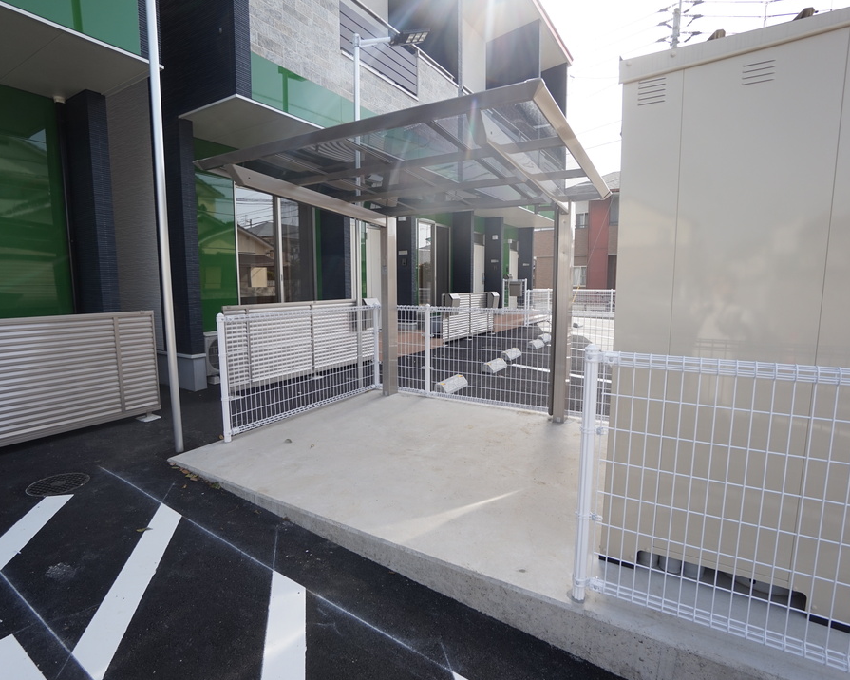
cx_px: 416
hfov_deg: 89.6
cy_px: 340
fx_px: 428
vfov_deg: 77.0
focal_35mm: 17
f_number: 5
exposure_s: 1/200
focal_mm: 10
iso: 100
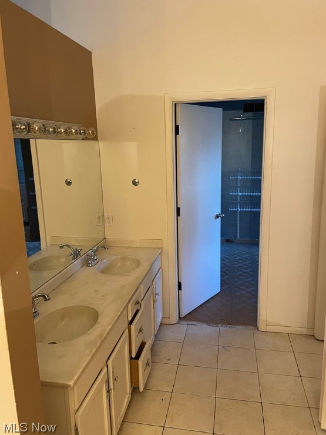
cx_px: 169
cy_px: 212
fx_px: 339
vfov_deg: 65.3
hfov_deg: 51.3
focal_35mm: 27
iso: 500
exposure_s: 1/40
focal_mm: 4.2
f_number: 1.6
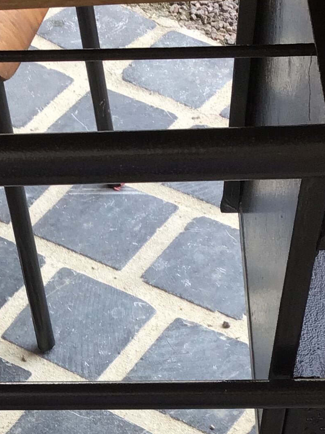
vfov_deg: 20.0
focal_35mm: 95
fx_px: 1189
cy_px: 436
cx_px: 44
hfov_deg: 15.4
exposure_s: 1/109
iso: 25
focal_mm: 3.3
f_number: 2.4
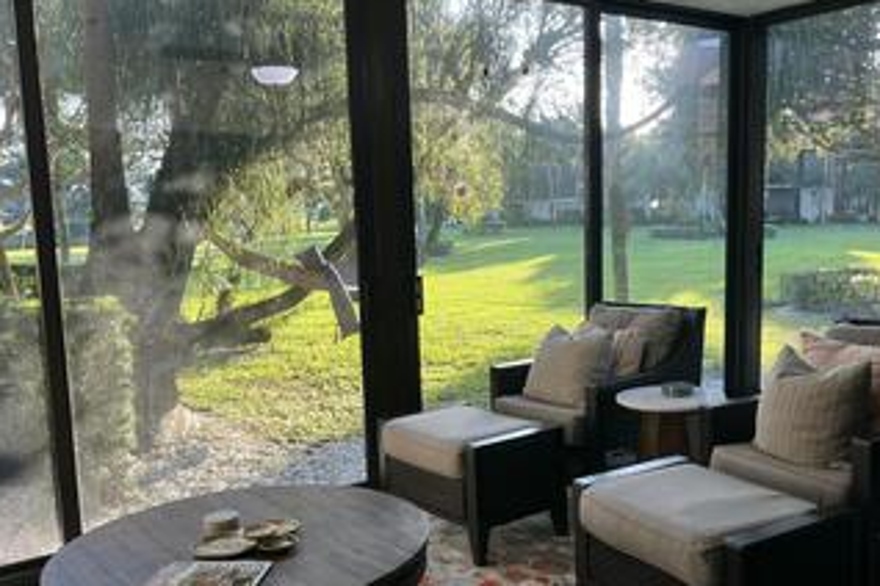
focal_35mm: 34
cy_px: 315
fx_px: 831
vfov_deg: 38.9
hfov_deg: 55.7
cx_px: 484
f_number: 1.6
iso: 40
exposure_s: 1/120
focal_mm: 5.1
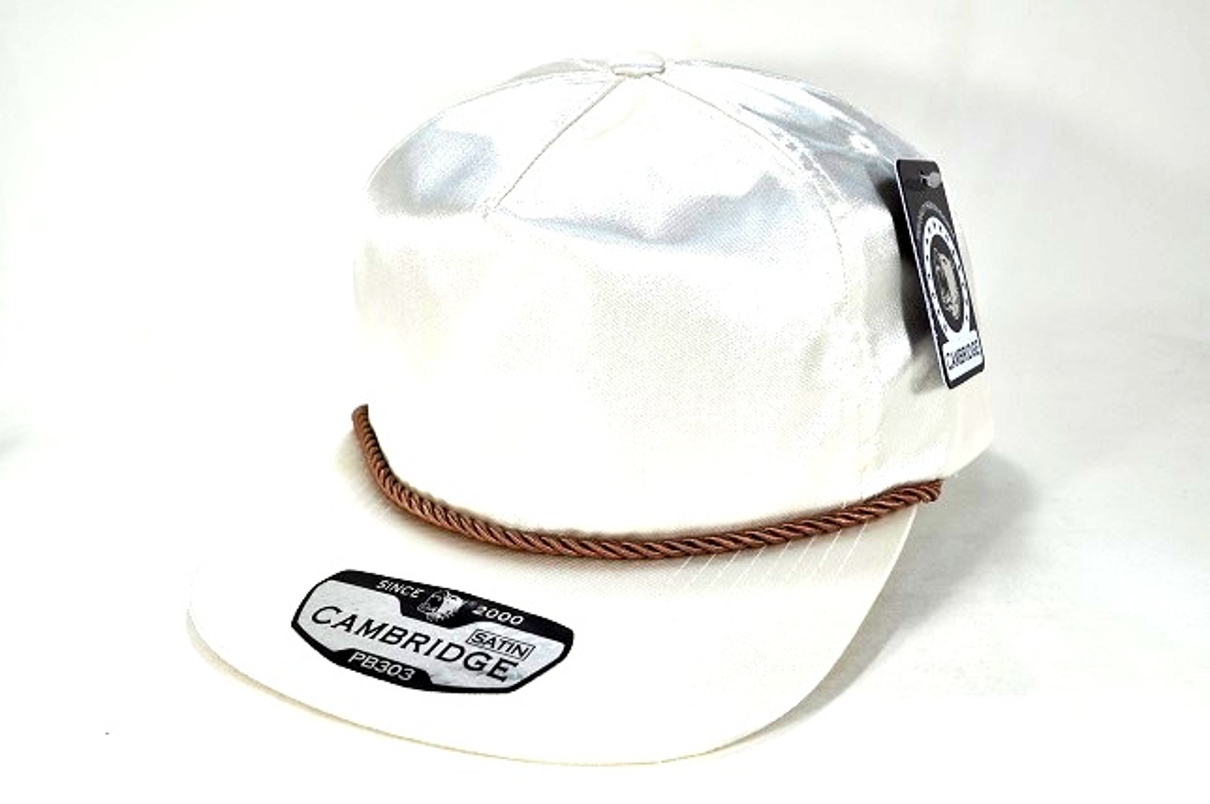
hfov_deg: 53.2
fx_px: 1209
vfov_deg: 36.8
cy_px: 402
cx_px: 605
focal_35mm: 36
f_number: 8
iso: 200
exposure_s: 1/250
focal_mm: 24
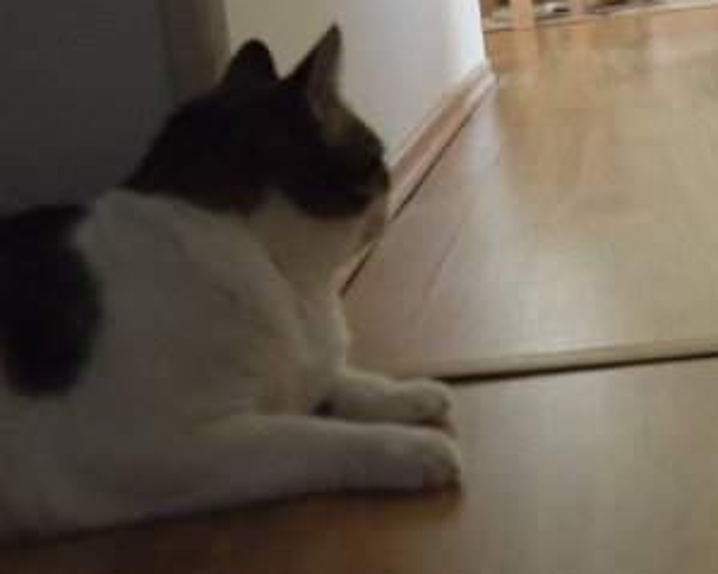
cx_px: 543
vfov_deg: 20.3
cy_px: 175
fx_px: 1593
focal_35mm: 75
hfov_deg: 25.1
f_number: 5
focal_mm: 26
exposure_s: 1/60
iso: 6400
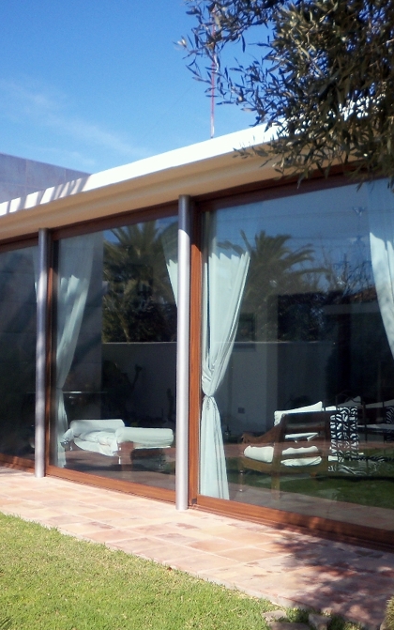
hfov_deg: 23.9
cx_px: 266
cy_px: 315
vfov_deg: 37.5
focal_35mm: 54
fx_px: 927
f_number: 3.5
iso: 100
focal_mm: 6.3
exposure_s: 1/640
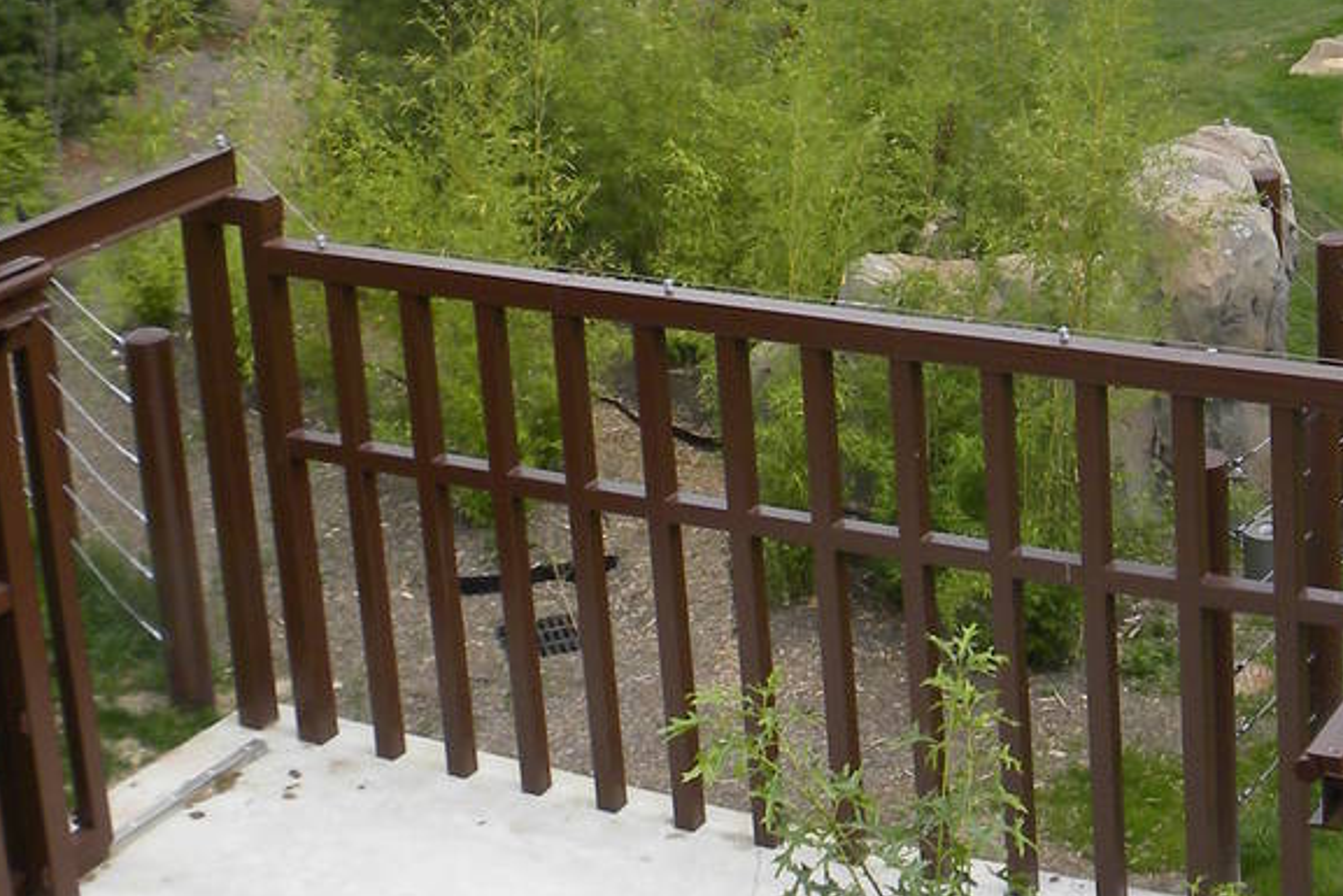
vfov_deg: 17.6
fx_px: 2798
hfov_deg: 26.0
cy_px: -86
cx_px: 1255
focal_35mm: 75
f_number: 4.5
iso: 64
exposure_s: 1/208
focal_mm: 4.6
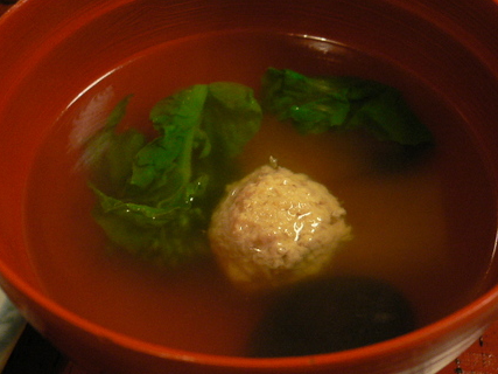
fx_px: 590
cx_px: 266
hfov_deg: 45.8
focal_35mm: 41
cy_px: 193
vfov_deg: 35.1
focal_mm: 5.8
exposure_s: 1/8
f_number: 2.8
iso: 200
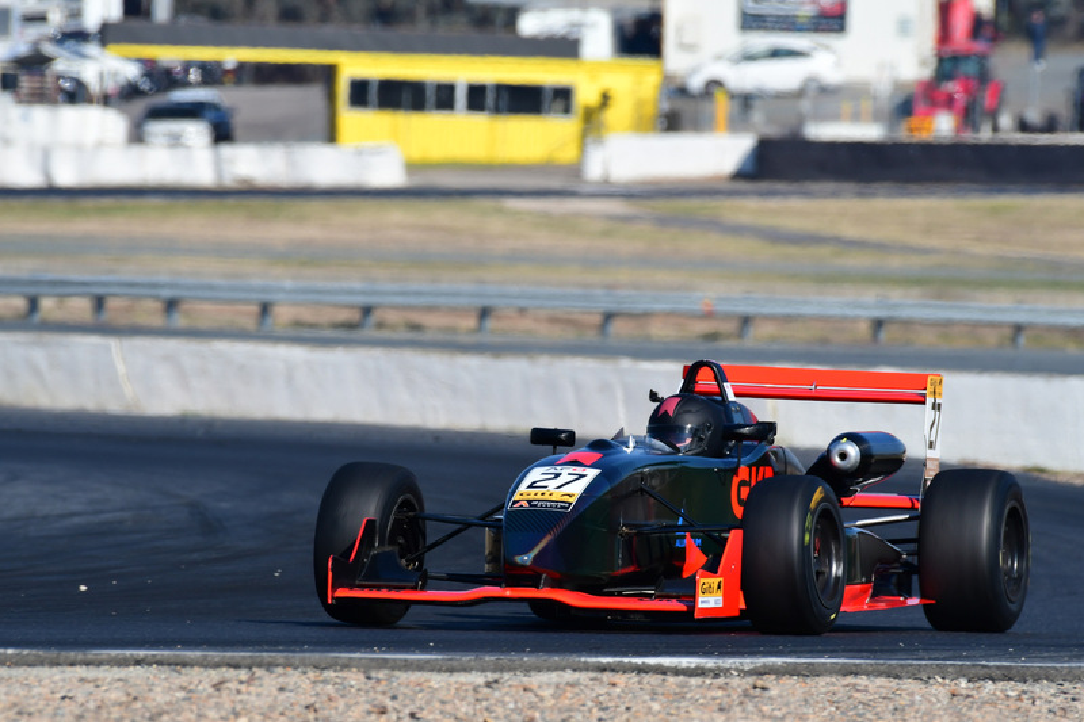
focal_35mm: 720
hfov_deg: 2.9
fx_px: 21674
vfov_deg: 1.9
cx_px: 542
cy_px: 361
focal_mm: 480
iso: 320
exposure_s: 1/640
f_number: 10
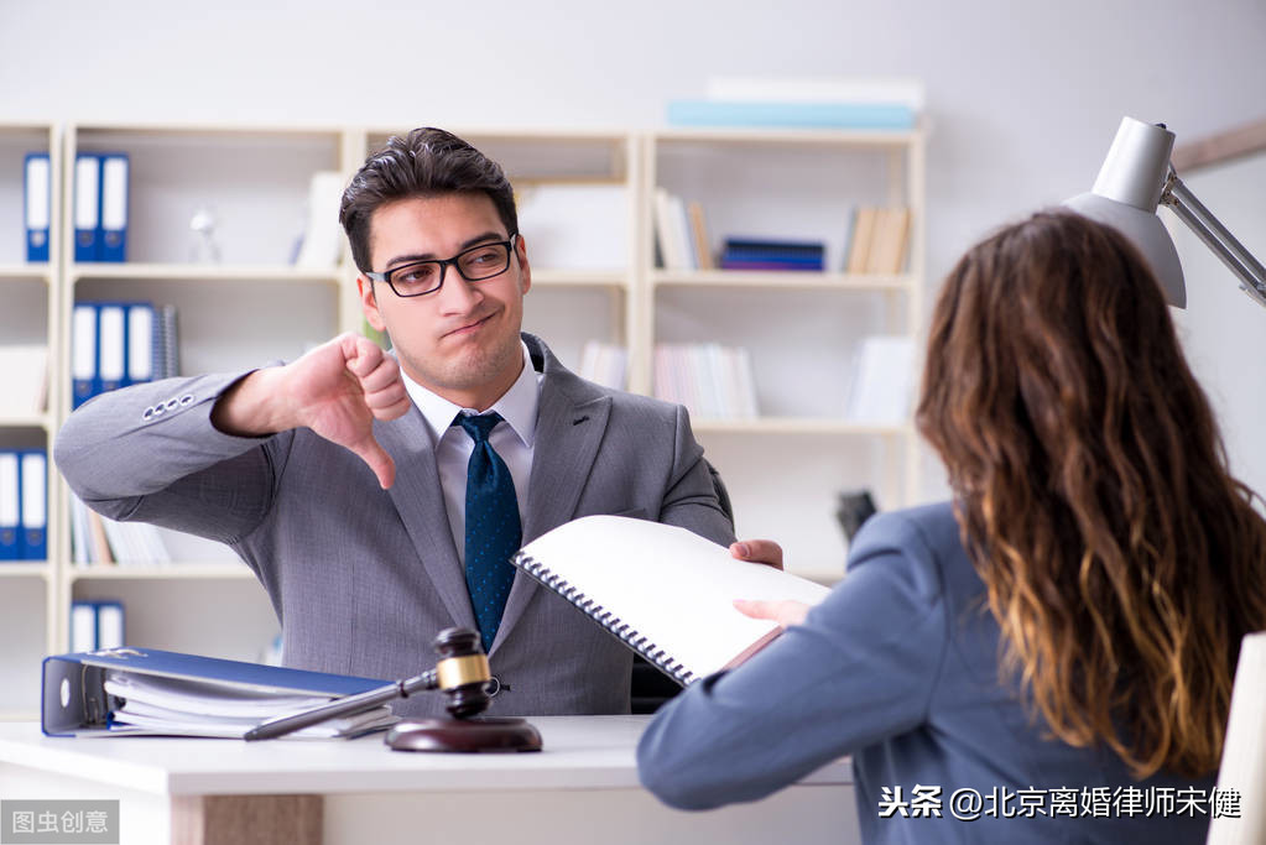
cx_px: 633
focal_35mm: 105
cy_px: 422
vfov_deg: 13.1
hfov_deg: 19.4
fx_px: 3694
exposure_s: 1/100
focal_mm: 105
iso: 125
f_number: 5
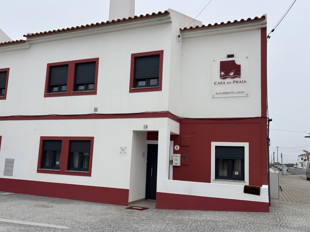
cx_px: 143
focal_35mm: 32
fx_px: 287
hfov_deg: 56.7
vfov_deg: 44.1
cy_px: 122
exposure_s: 1/1092
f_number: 1.6
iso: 50
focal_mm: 5.96
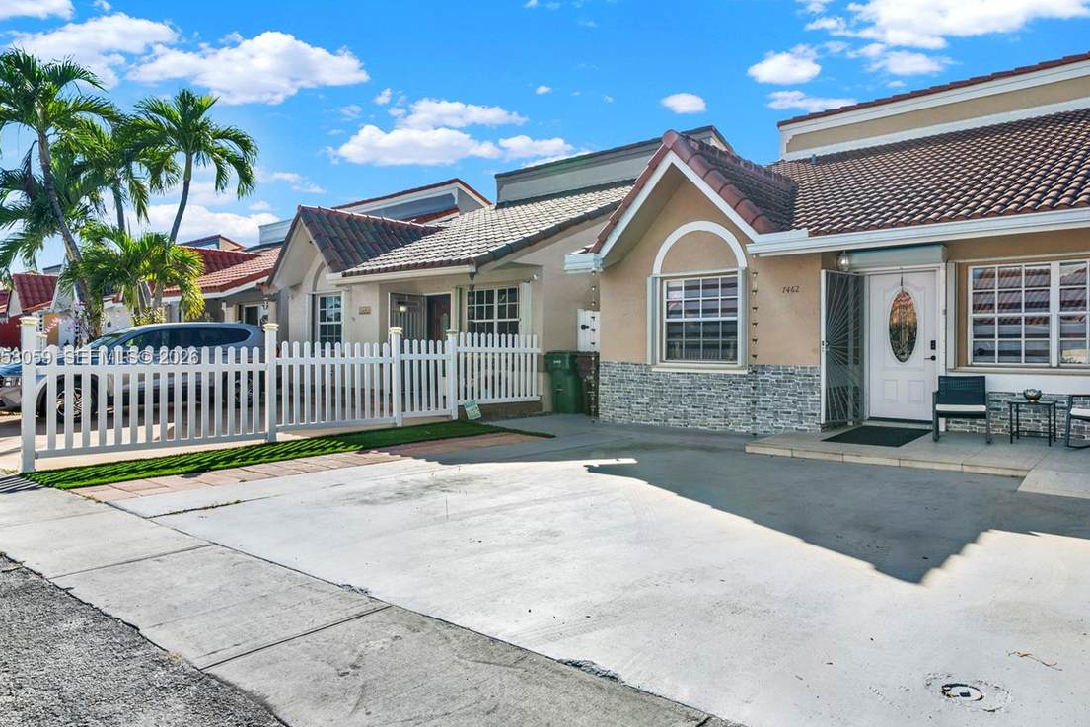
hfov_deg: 78.5
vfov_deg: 57.2
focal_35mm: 22
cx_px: 585
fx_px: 666
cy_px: 359
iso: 125
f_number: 11
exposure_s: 1/320
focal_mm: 19
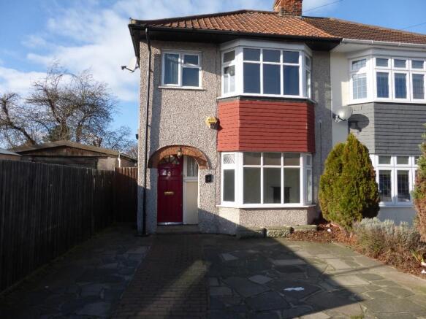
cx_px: 213
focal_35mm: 24
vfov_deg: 56.8
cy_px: 160
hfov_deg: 71.6
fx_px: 295
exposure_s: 1/500
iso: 100
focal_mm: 4.3
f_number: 4
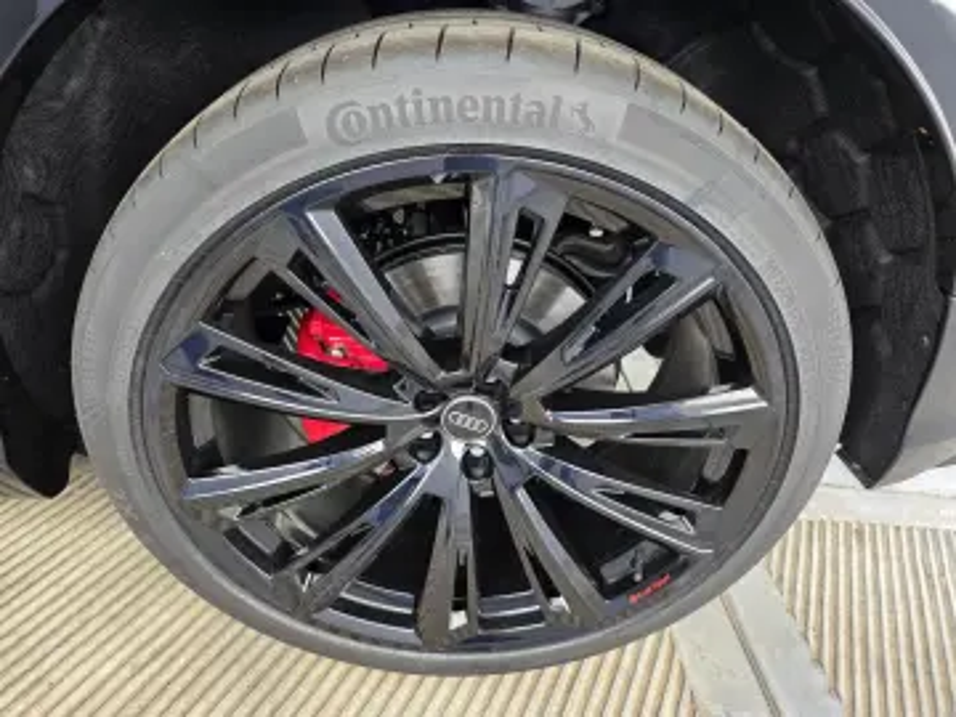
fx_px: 635
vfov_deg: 58.9
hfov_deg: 73.9
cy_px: 358
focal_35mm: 23
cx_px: 478
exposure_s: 1/180
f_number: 1.7
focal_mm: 6.25
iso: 80
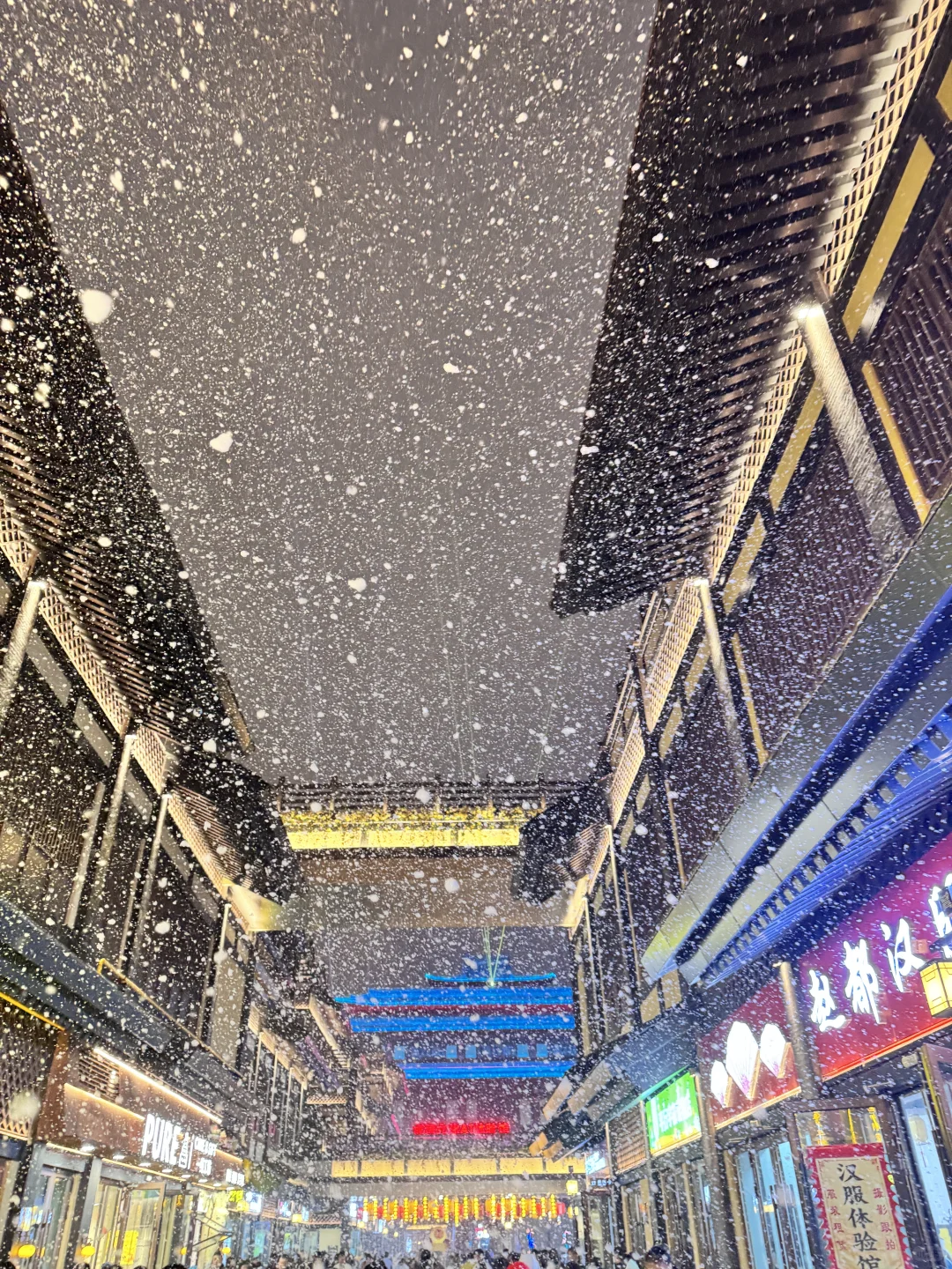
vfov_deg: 71.6
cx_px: 476
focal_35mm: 24
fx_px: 880
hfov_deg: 56.8
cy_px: 634
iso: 500
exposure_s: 1/50
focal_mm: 6.76
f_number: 1.78
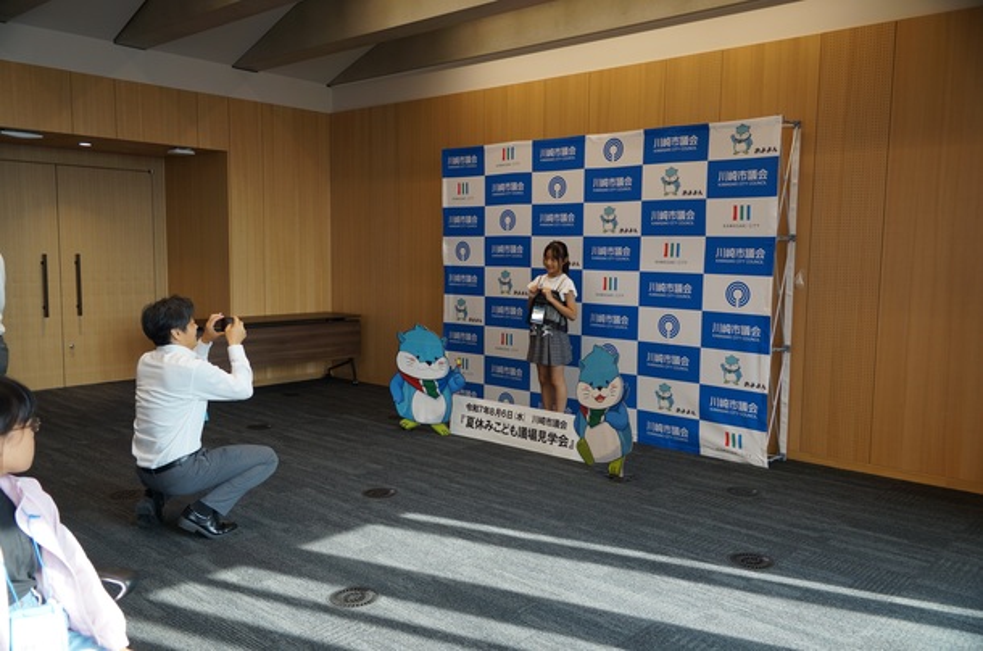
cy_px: 326
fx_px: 736
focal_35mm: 27
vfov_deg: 47.7
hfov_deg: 67.5
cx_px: 492
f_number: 4
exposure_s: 1/60
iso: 100
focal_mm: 18
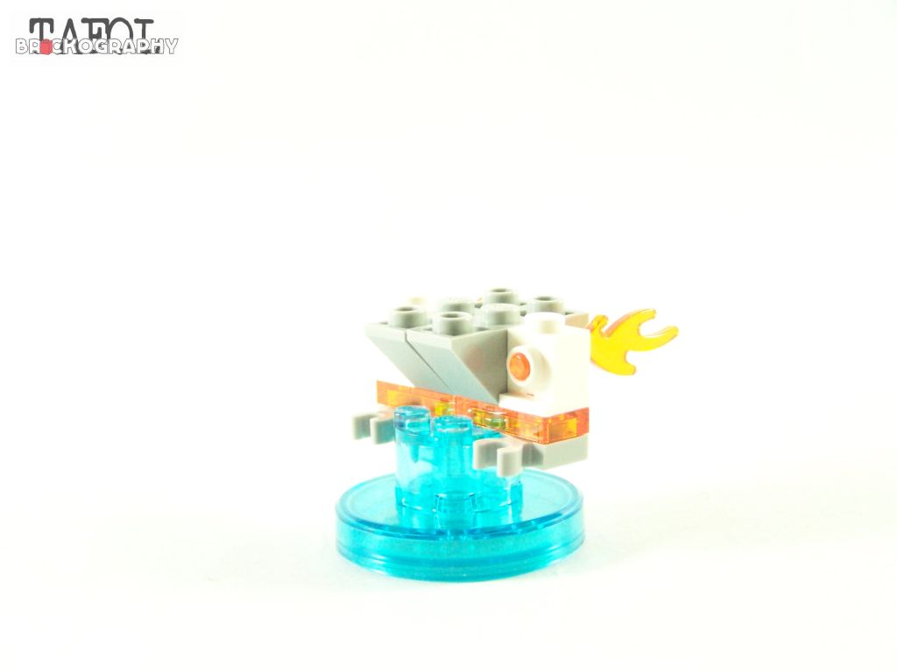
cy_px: 336
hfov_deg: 26.0
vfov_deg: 19.6
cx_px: 448
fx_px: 1943
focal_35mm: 75
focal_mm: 12.4
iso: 400
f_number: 3.2
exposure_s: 1/60
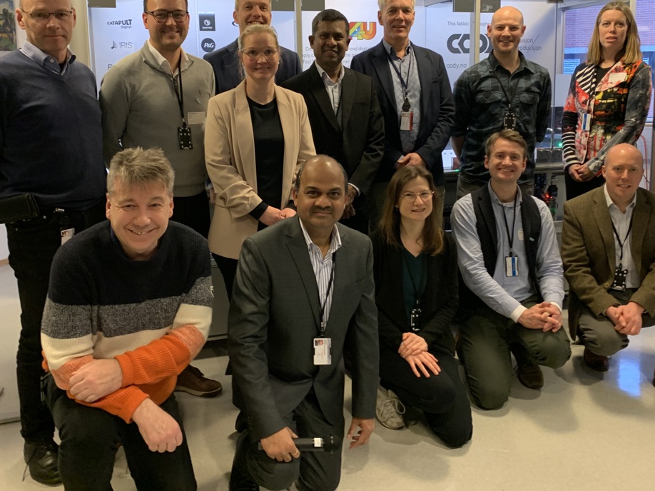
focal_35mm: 34
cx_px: 339
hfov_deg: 54.0
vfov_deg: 41.4
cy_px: 178
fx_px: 643
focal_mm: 4.25
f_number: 1.8
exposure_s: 1/50
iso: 200
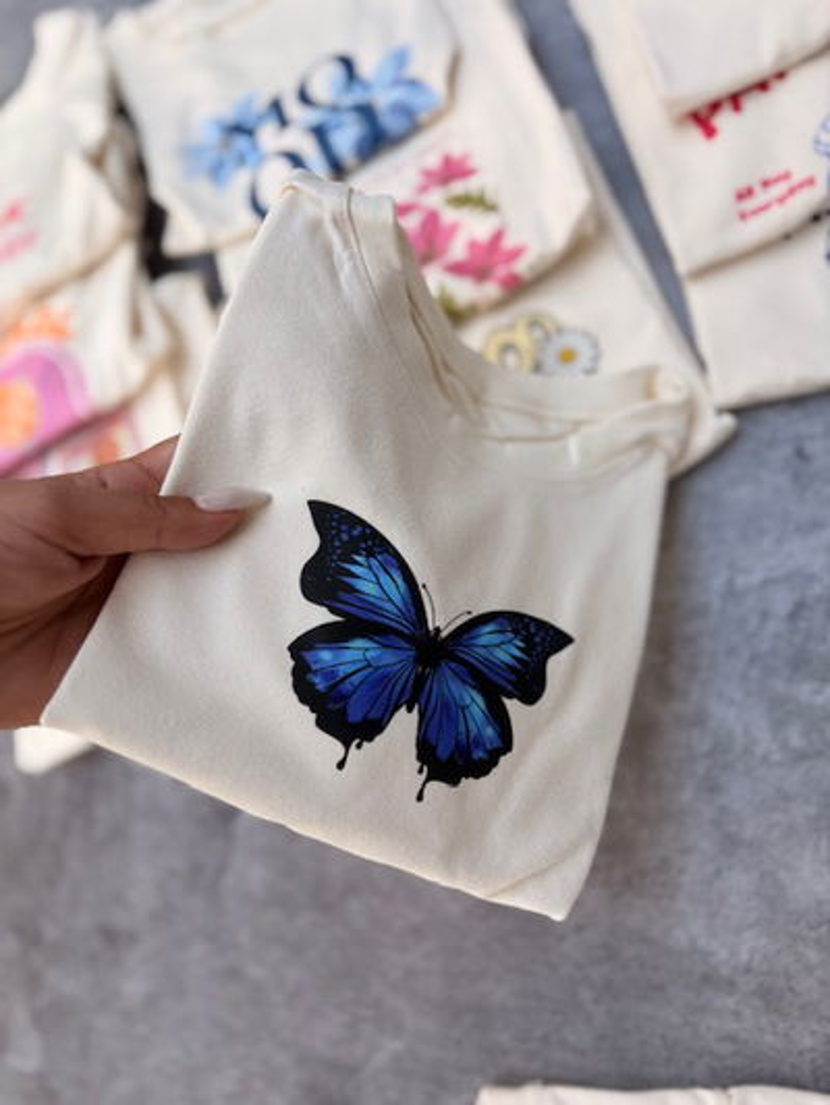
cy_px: 552
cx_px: 415
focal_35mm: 26
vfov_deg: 67.3
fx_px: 831
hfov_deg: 53.1
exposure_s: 1/453
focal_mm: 5.96
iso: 50
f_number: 1.6
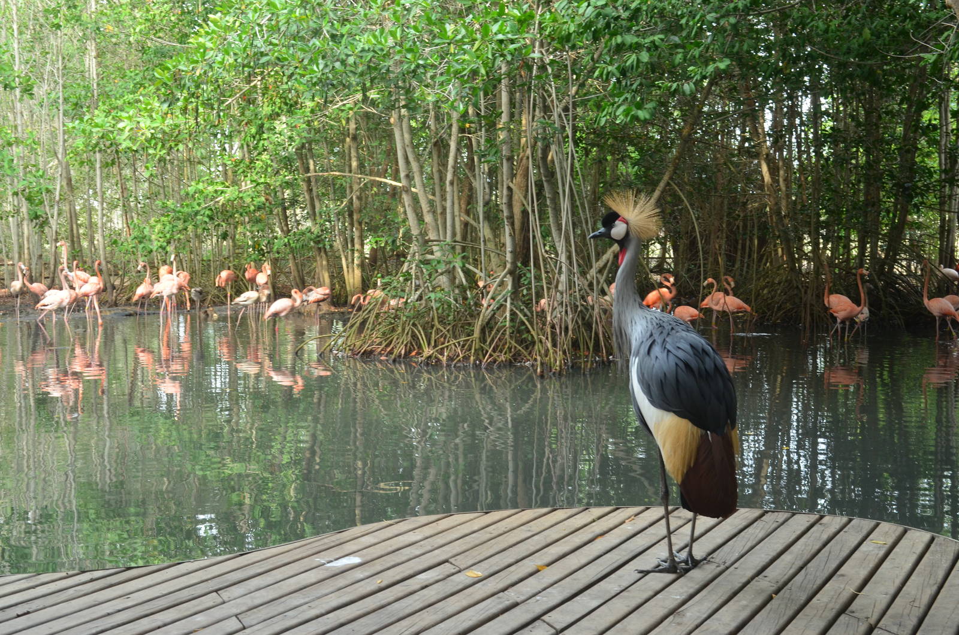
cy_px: 318
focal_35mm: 48
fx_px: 1276
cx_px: 480
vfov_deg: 28.0
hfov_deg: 41.2
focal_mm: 32
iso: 400
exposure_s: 1/25
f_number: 9
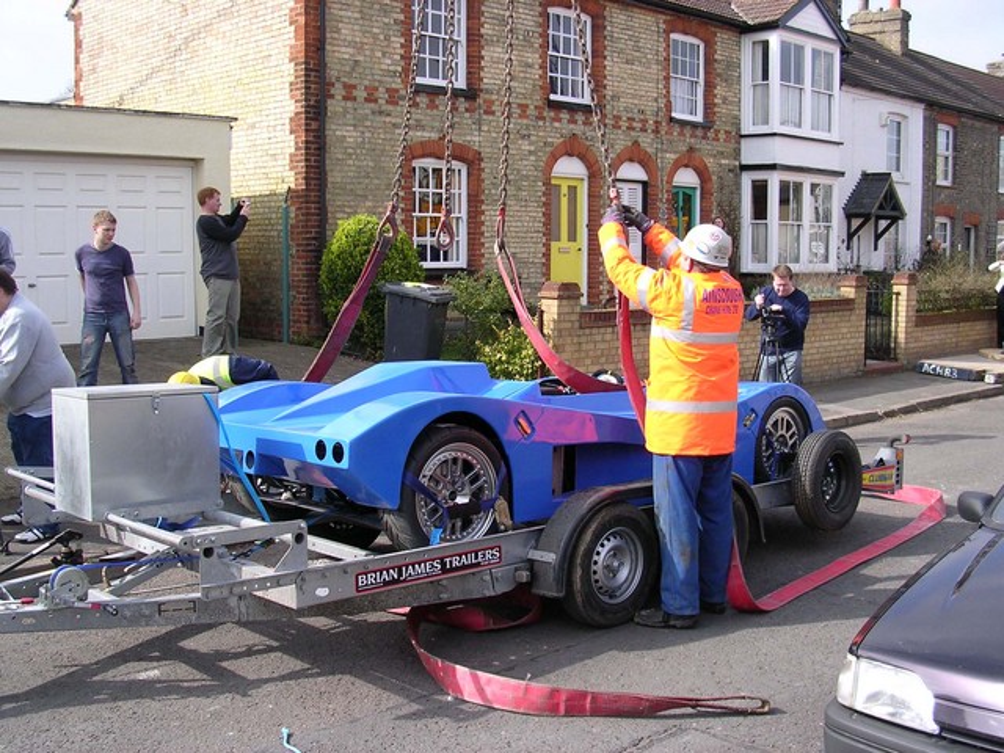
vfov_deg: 37.7
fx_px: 1102
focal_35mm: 38
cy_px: 376
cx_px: 502
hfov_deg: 49.0
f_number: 2.8
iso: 100
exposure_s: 1/458
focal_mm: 5.8
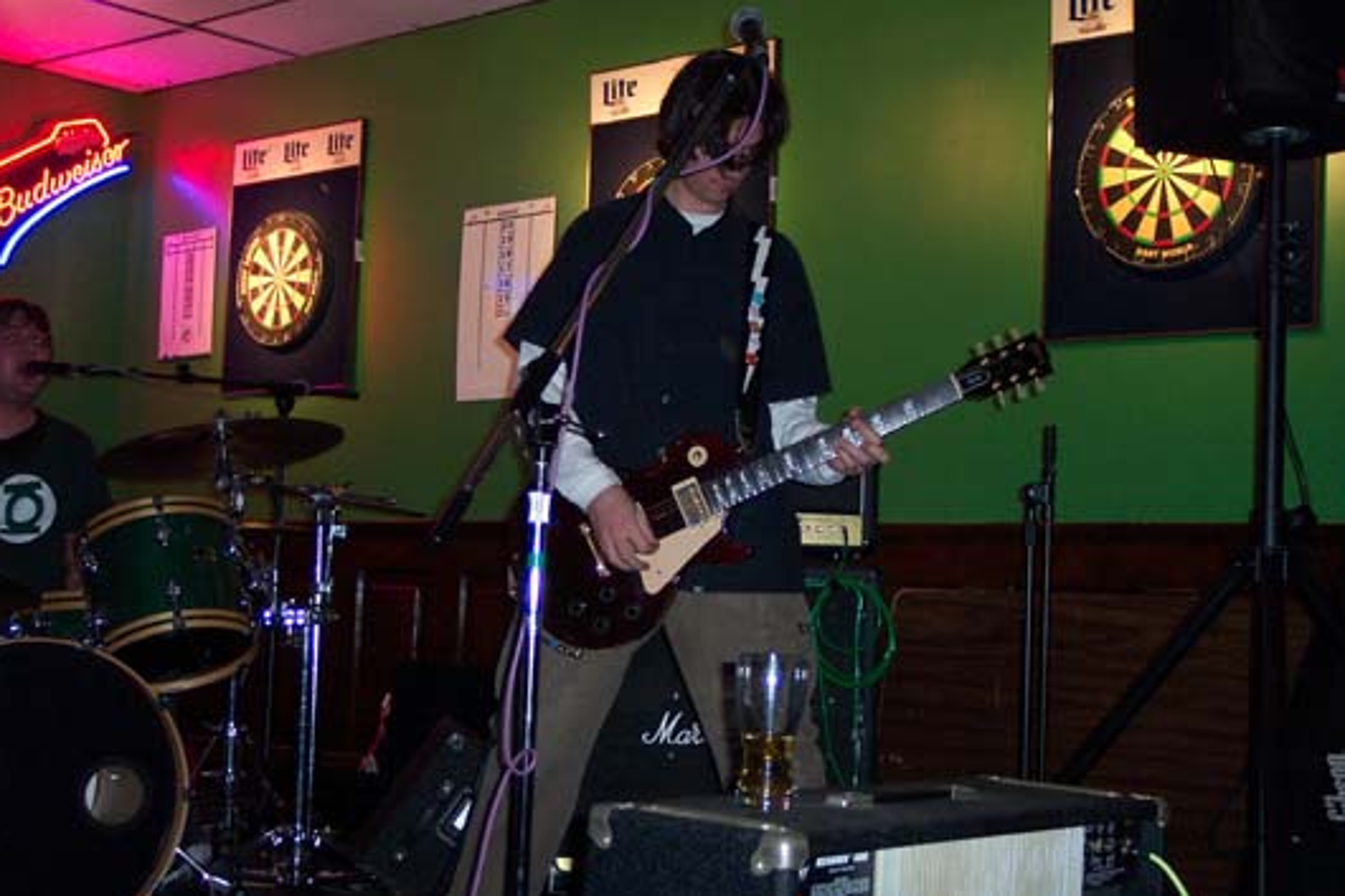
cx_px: 675
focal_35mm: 52
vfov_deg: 26.0
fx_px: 1942
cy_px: 454
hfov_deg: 38.2
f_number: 3.4
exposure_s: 1/45
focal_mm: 10.7
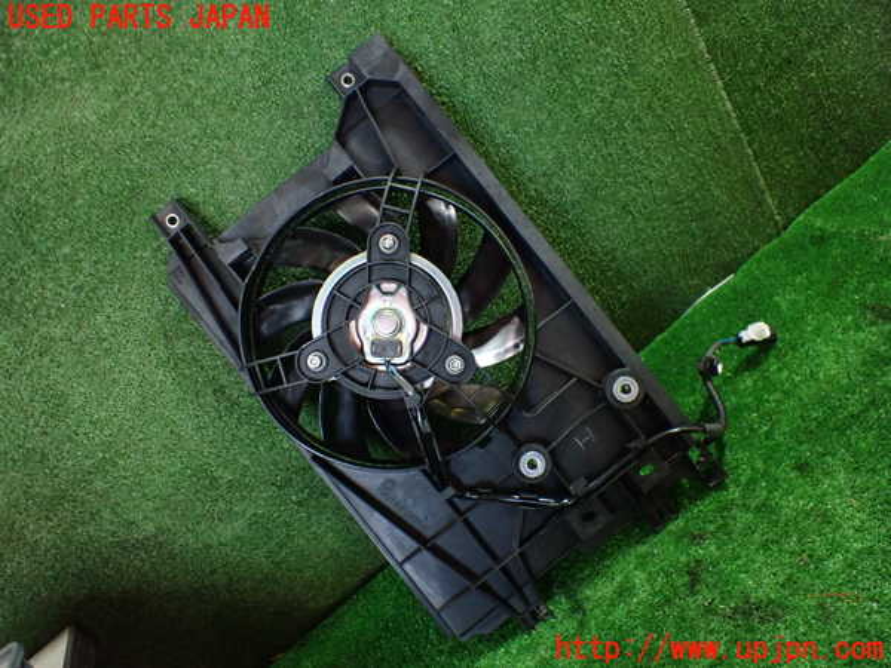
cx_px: 446
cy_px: 334
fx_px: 772
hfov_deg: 60.0
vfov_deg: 46.8
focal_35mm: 30
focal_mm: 5.4
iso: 800
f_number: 2.3
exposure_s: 1/125
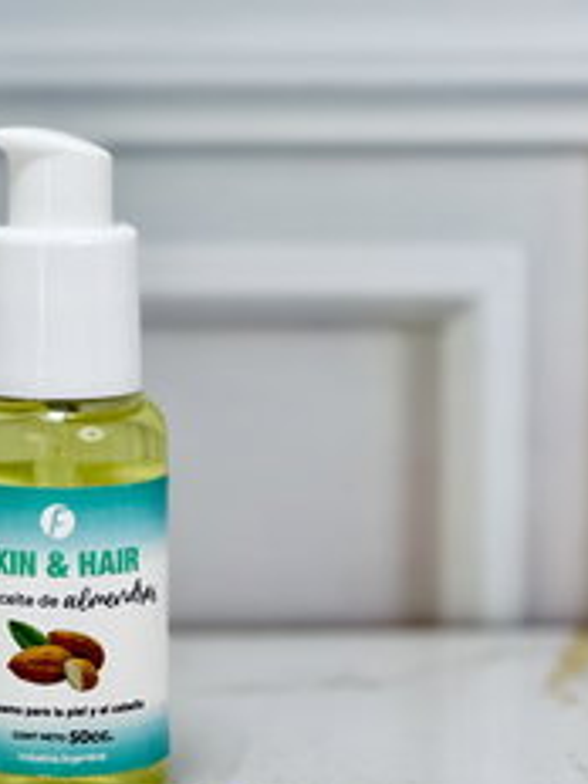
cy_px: 519
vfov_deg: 11.2
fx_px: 4009
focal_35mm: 177
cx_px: 64
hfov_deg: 8.4
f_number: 2.8
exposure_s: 1/100
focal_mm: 9
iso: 100
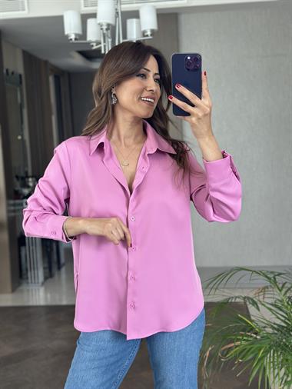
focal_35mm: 48
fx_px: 539
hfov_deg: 30.3
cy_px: 194
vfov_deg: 39.6
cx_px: 146
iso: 125
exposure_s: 1/115
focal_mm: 6.86
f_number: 1.78
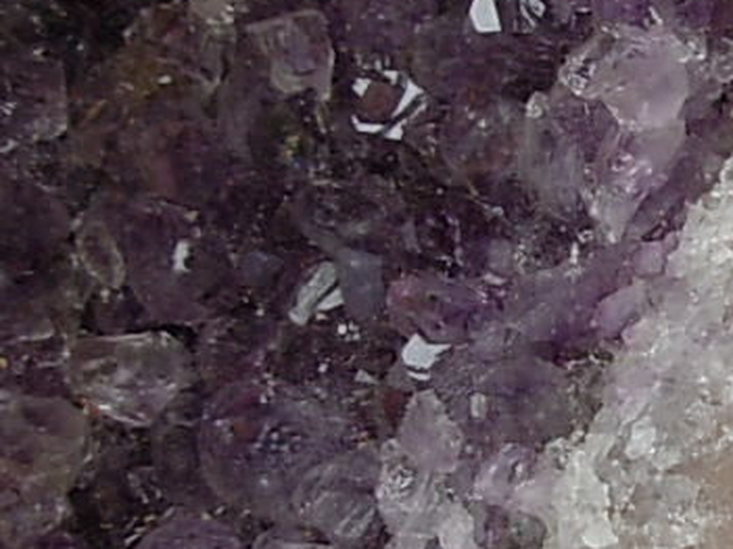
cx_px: 936
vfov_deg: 13.3
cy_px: 420
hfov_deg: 16.8
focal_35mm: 111
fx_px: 2350
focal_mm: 6.3
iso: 50
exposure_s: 1/192
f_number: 2.9
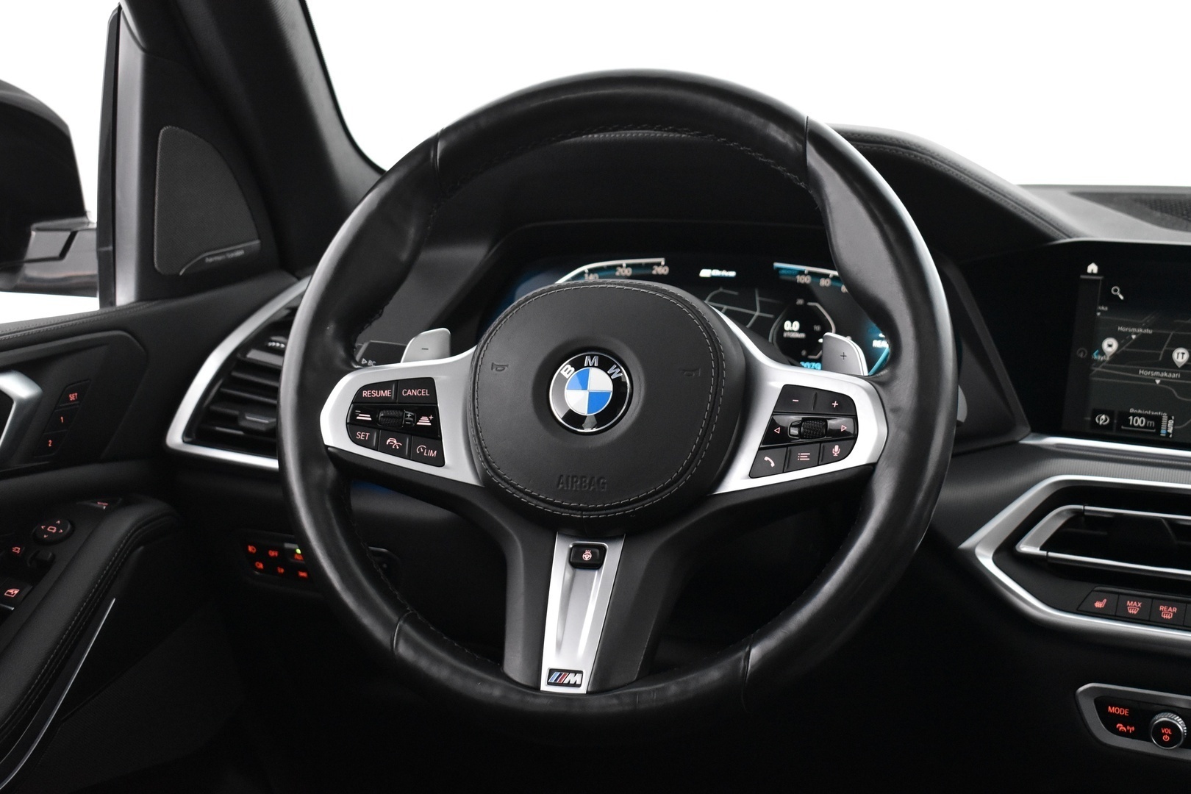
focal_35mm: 46
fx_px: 1538
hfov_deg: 42.3
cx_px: 596
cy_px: 397
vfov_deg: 28.9
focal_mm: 31
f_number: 4.2
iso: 3200
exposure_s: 1/30
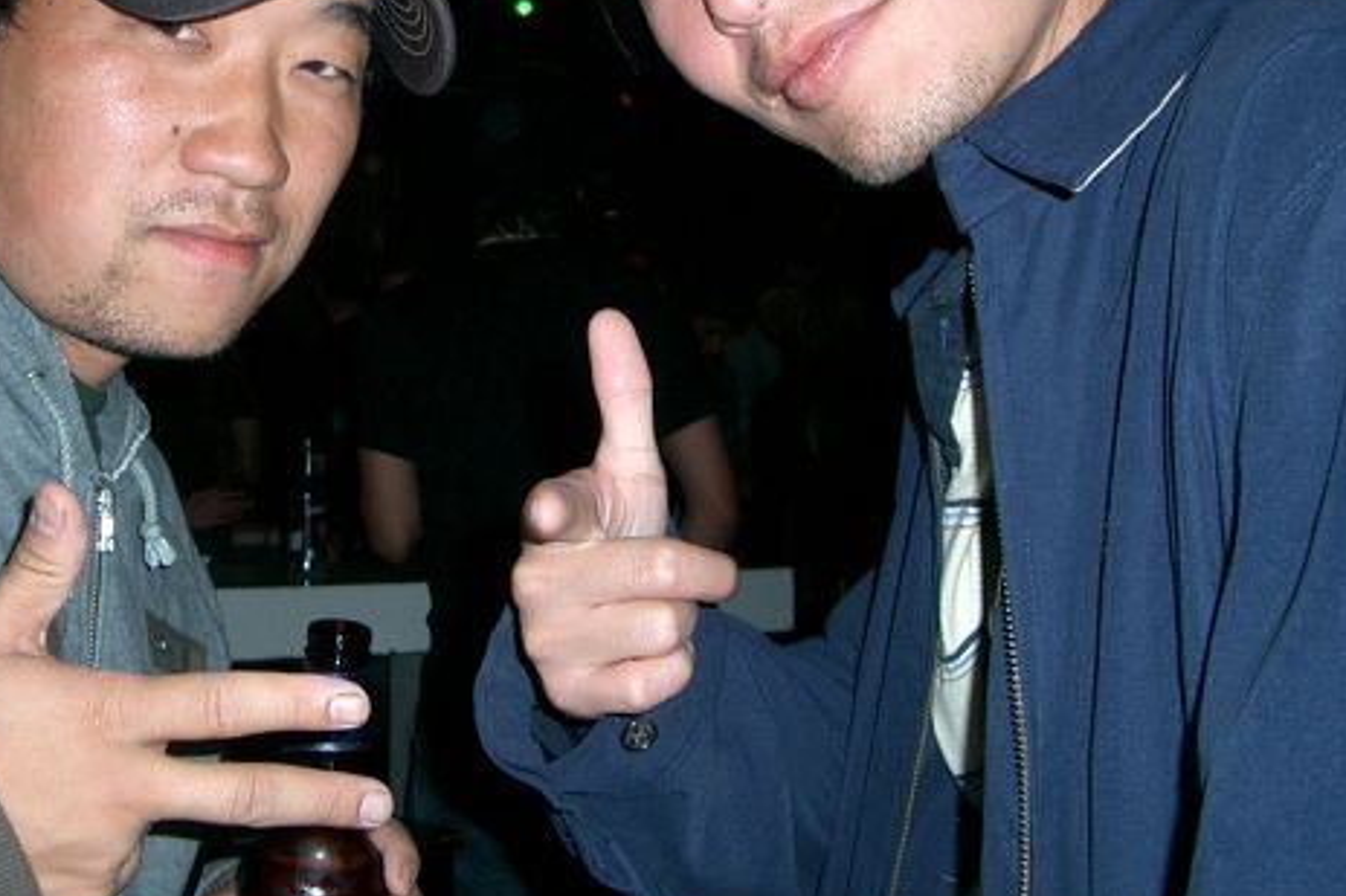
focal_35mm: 51
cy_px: 294
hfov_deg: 38.6
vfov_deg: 26.3
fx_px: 1906
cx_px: 487
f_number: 2.6
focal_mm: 5.8
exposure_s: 1/40
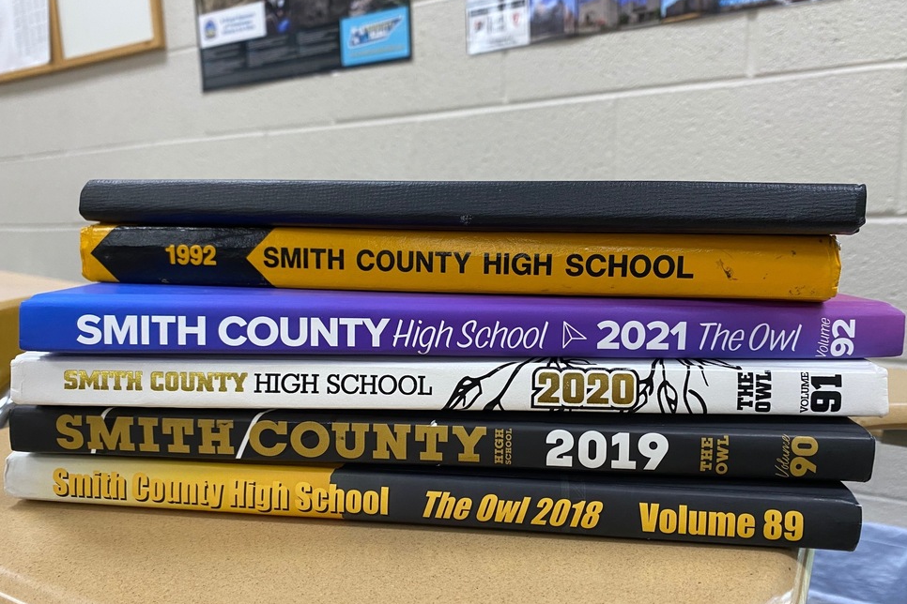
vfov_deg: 46.3
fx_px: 705
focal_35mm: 28
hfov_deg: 65.5
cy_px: 343
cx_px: 454
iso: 125
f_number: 1.8
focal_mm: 4.25
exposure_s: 1/60
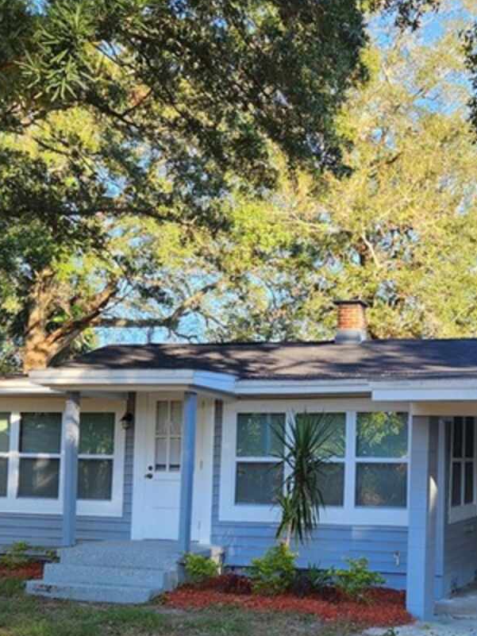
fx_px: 900
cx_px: 375
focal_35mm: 49
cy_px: 414
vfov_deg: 38.5
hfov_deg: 29.1
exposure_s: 1/180
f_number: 1.8
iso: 20
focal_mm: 5.4
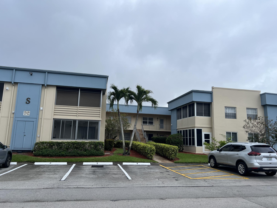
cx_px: 138
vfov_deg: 53.1
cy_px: 104
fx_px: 208
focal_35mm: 26
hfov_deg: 67.3
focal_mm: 5.7
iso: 50
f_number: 1.5
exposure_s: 1/1724
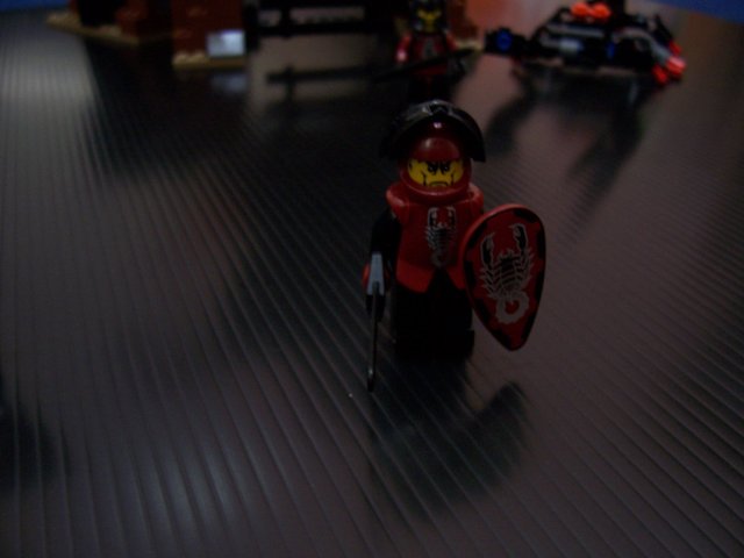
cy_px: 279
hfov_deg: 54.0
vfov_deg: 41.8
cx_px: 372
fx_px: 731
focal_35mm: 34
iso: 160
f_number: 2.7
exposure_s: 1/2
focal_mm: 5.6
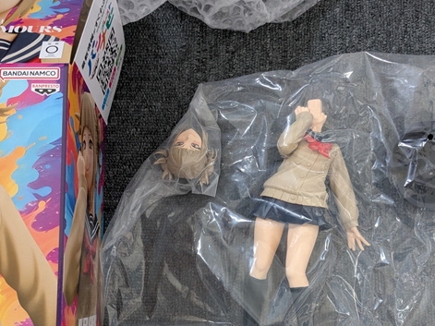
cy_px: 218
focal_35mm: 44
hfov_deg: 42.7
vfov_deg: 32.6
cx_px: 171
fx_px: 553
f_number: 1.73
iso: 166
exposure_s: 1/24
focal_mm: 4.38
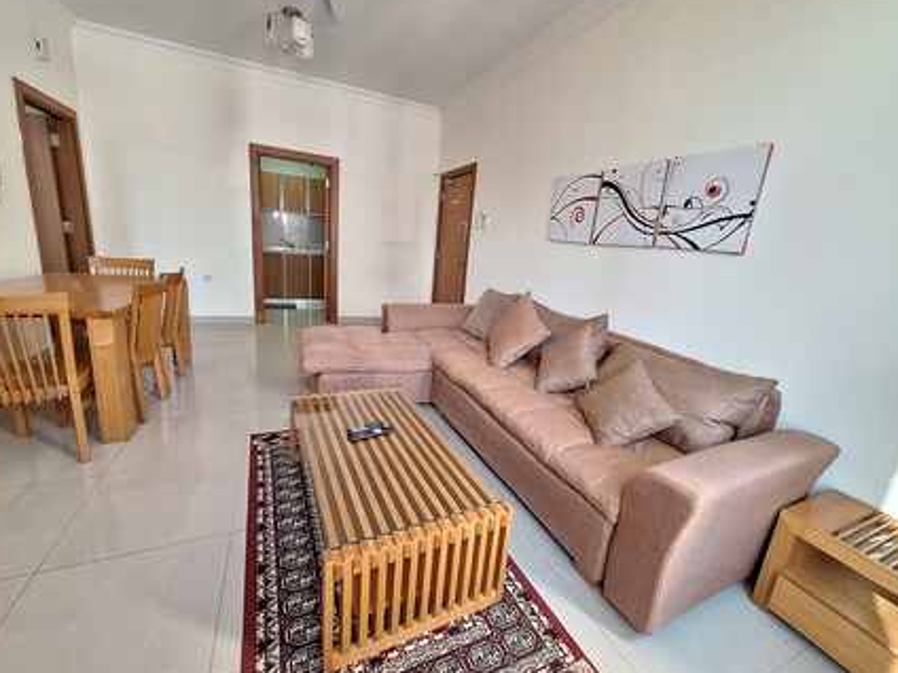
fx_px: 363
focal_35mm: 14
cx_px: 459
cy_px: 333
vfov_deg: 85.7
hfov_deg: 102.0
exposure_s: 1/40
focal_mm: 1.74
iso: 160
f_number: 2.2
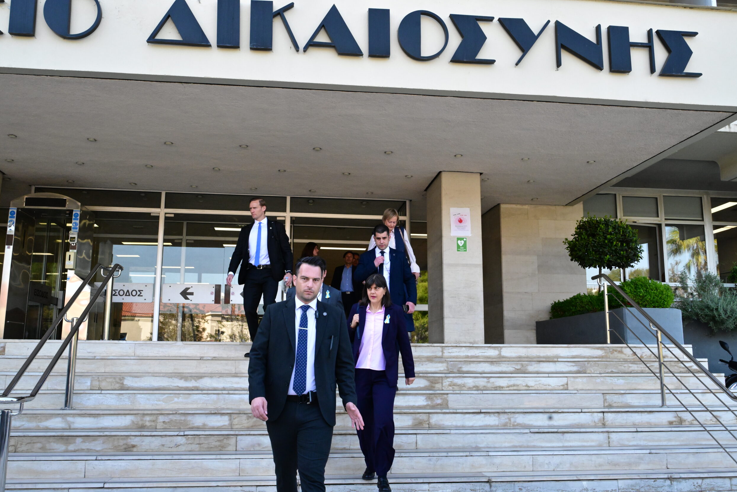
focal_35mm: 33
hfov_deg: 57.2
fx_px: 676
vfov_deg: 40.0
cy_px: 253
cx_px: 375
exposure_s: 1/800
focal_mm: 32
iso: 5000
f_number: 10
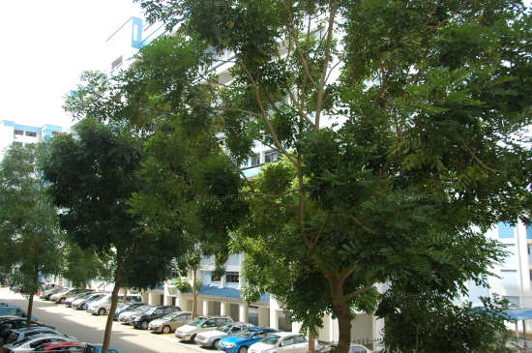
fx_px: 487
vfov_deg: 39.9
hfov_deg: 57.3
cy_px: 176
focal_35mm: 33
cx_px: 266
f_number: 4
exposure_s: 1/1000
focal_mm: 22
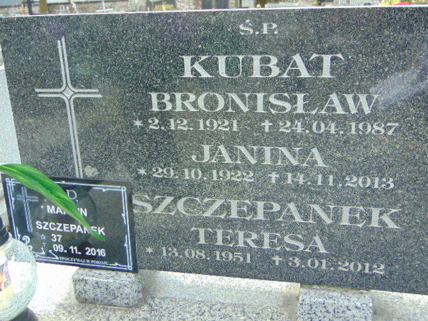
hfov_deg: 47.9
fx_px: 482
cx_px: 214
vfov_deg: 36.8
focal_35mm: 39
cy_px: 160
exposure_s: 1/160
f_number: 3.3
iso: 80
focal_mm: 6.9
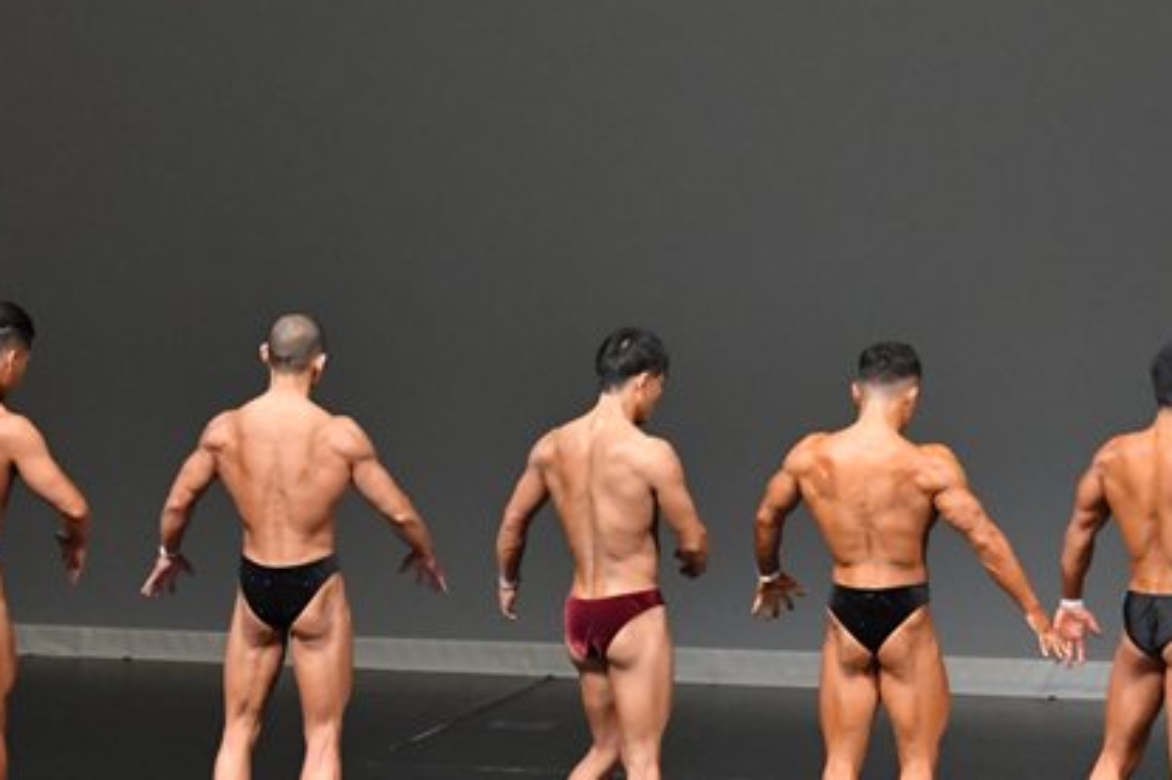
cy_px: 560
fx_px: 9531
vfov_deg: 4.7
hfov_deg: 7.0
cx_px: 535
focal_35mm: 293
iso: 5000
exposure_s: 1/400
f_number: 5.6
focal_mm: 105
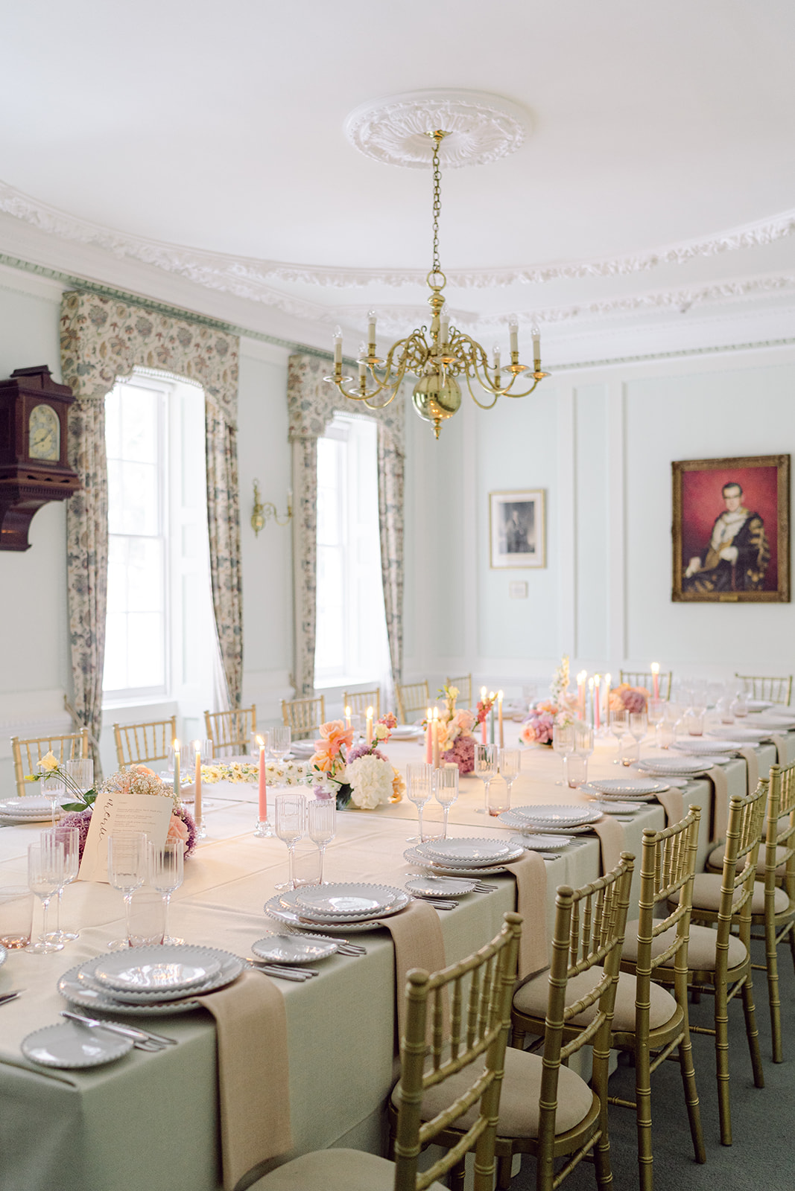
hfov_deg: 37.9
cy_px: 596
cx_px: 398
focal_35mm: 35
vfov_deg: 54.4
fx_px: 1159
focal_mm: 35
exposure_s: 1/100
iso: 1000
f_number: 2
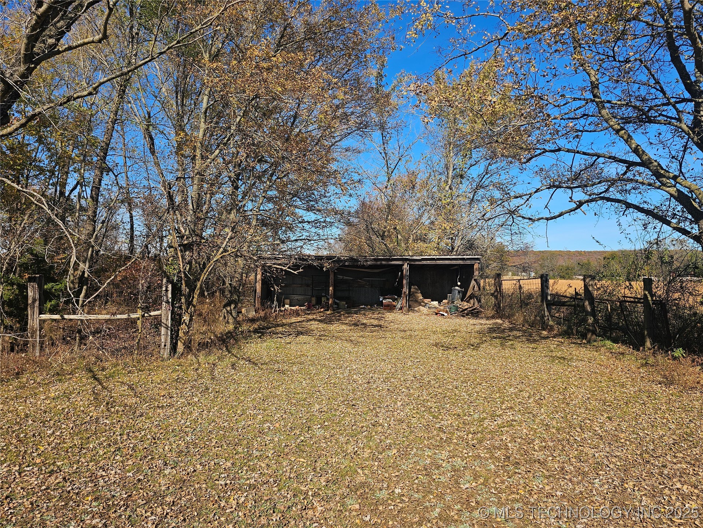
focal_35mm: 23
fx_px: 467
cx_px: 352
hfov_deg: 73.9
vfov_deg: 58.9
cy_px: 264
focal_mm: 6.3
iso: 10
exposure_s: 1/677
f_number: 1.7
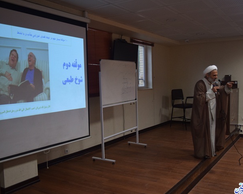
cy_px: 98
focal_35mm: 37
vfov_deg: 40.6
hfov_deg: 49.5
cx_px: 128
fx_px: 263
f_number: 4
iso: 400
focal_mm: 21
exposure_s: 1/60
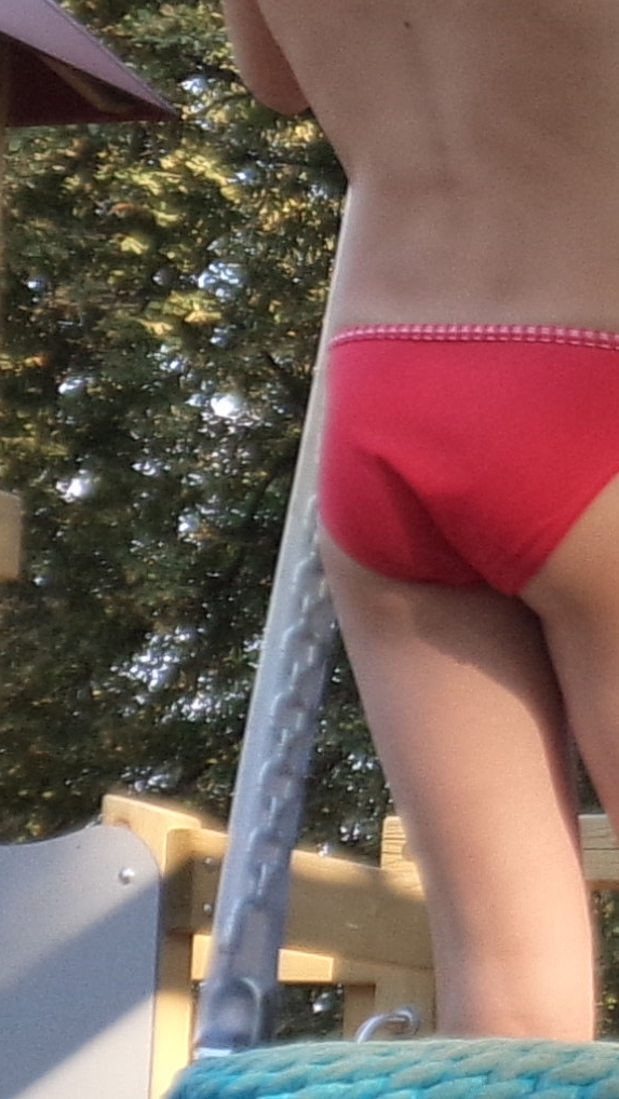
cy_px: 492
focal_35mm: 179
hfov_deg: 6.6
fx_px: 5221
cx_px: 1059
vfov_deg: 12.0
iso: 80
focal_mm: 6.9
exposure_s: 1/125
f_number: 4
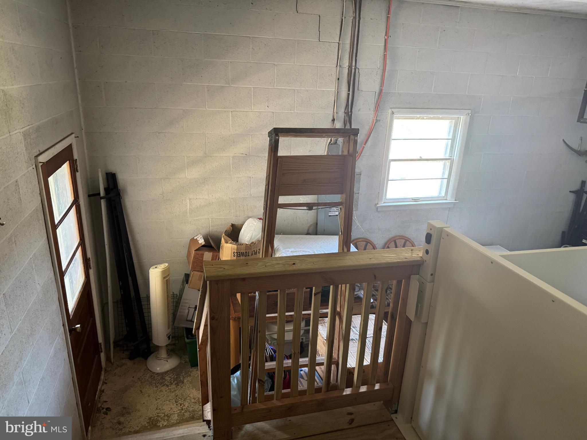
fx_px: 407
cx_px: 294
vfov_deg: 56.8
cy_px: 220
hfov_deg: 71.6
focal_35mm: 24
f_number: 1.78
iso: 500
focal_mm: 6.76
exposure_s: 1/60
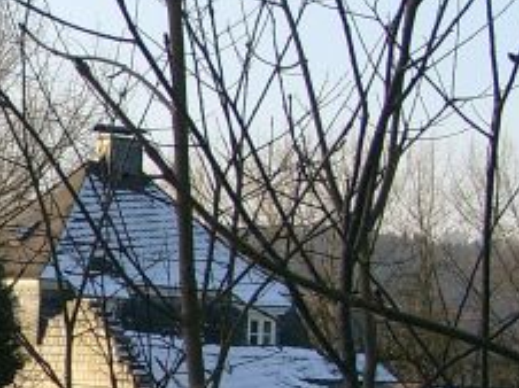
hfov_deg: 10.1
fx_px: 2816
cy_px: 328
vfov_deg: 7.9
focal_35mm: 188
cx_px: -315
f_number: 4
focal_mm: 11.05
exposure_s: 1/312
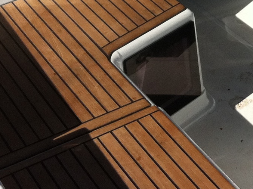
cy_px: -142
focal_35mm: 134
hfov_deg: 14.6
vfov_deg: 10.4
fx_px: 978
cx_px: 237
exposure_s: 1/2146
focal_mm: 3.85
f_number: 2.8
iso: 80
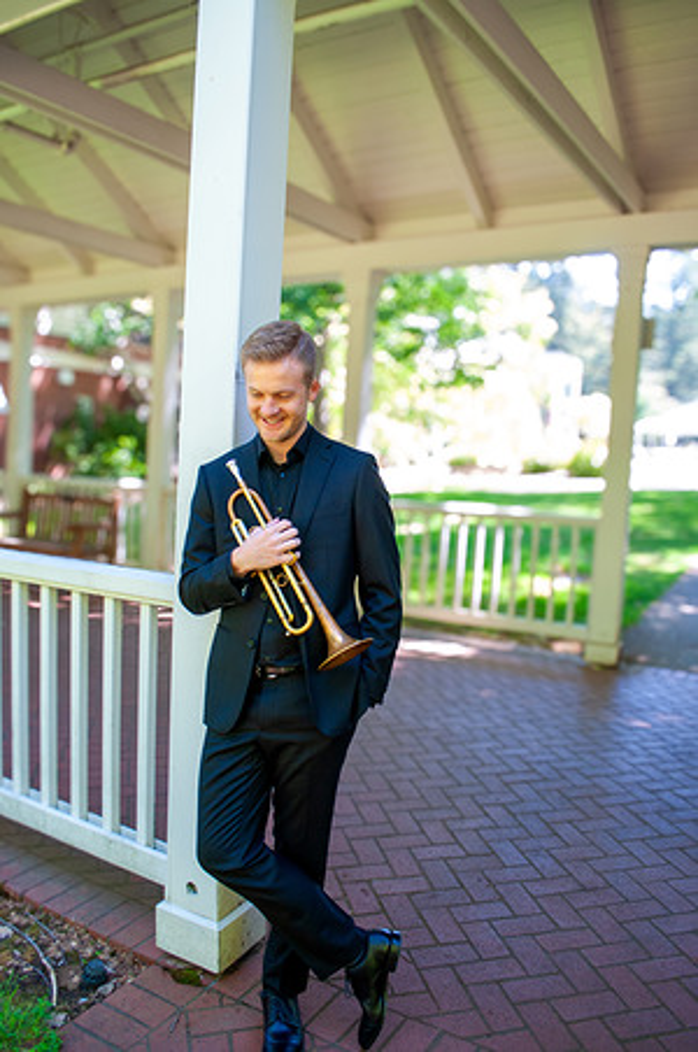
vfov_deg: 67.5
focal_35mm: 27
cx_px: 349
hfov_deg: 47.8
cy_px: 526
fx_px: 788
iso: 500
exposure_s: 1/125
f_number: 4
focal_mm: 18
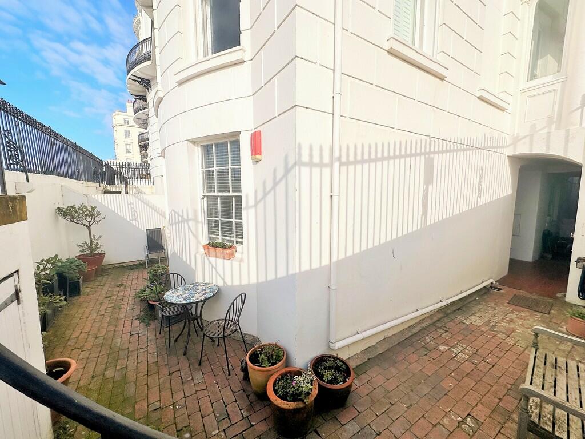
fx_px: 237
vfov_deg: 85.7
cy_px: 220
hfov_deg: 102.1
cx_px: 292
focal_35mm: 14
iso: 50
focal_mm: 2.22
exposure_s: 1/4132
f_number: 2.2
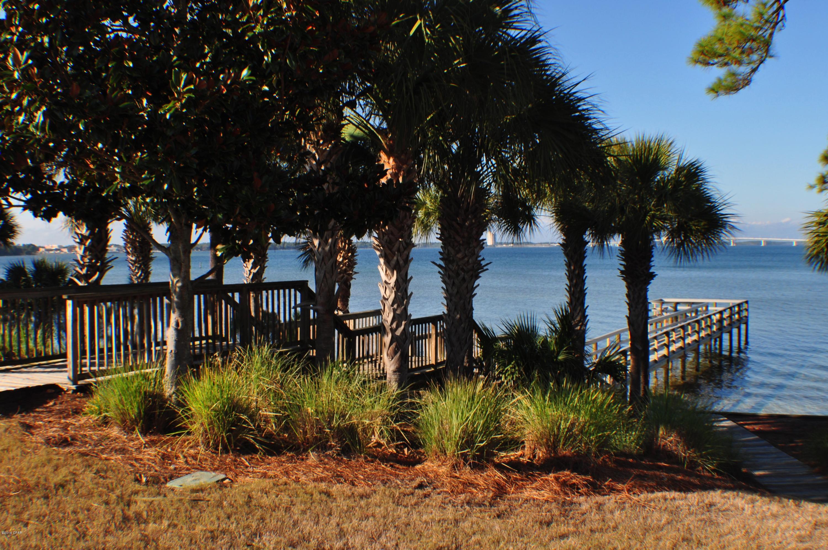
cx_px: 414
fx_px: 1103
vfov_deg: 28.0
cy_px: 275
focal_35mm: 48
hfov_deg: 41.2
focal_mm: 32
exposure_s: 1/200
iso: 200
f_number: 11
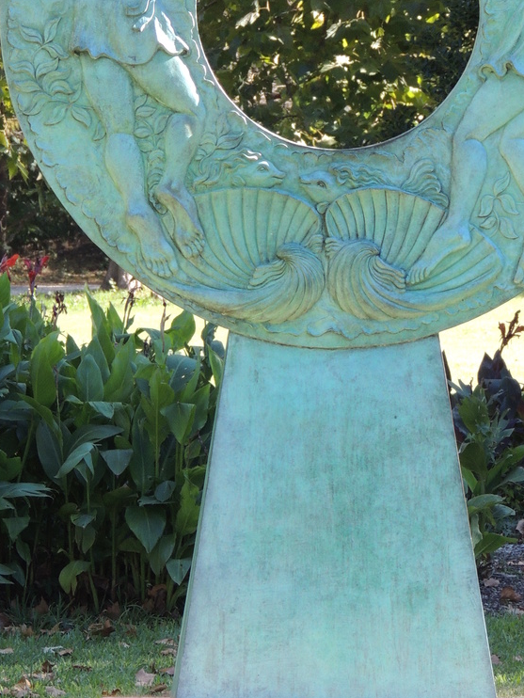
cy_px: 237
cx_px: 302
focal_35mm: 388
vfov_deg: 5.1
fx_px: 7827
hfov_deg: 3.8
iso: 250
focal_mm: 40.1
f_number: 4.6
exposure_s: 1/200
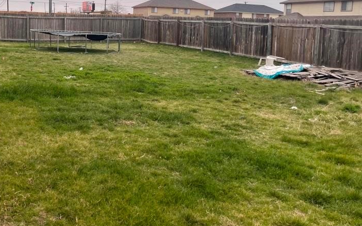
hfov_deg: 48.3
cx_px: 116
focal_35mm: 40
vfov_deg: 31.6
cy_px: 70
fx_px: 395
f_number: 1.6
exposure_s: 1/305
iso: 32
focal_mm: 5.1
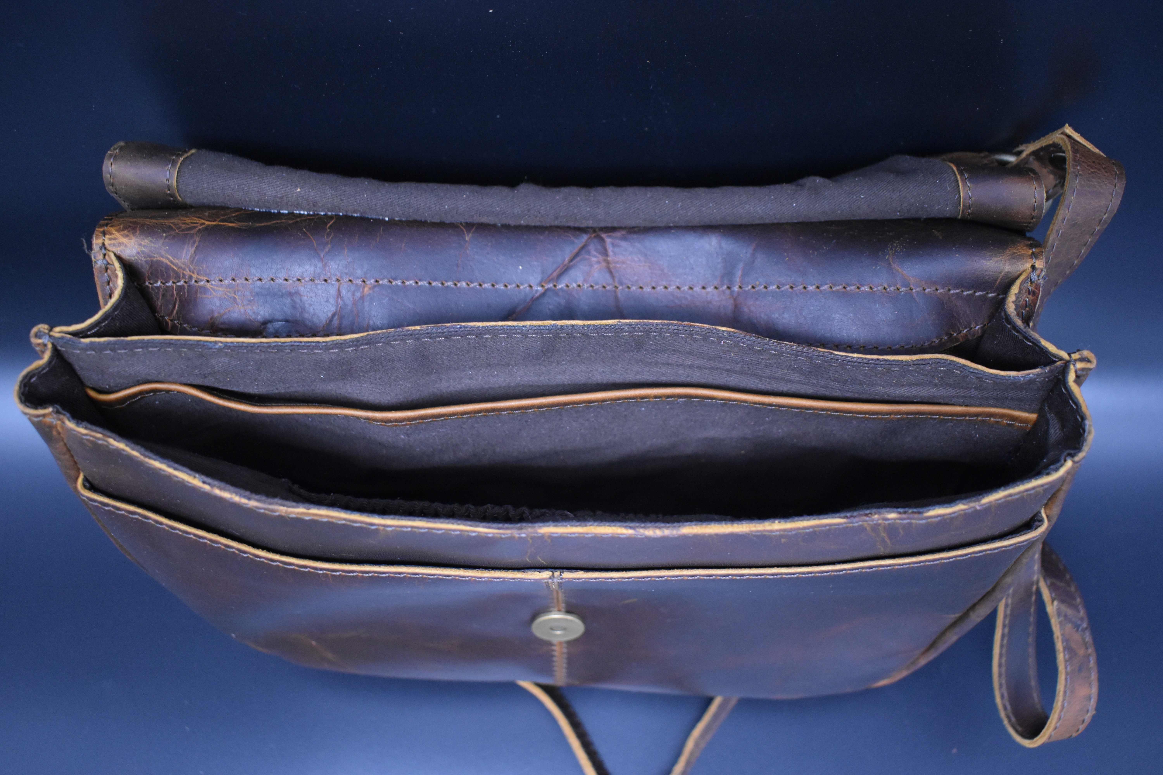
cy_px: 388
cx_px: 582
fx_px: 1066
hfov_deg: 57.2
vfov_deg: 40.0
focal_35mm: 33
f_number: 3.8
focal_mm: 22
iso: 2500
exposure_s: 1/30
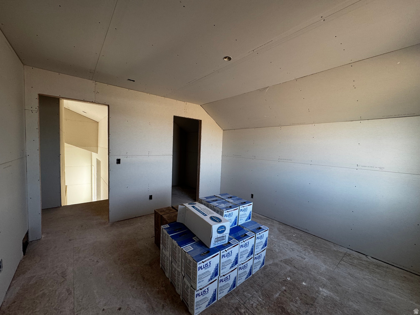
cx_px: 210
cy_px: 158
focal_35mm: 14
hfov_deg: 102.1
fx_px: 170
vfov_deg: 85.7
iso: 160
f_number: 2.2
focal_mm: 2.22
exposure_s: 1/99
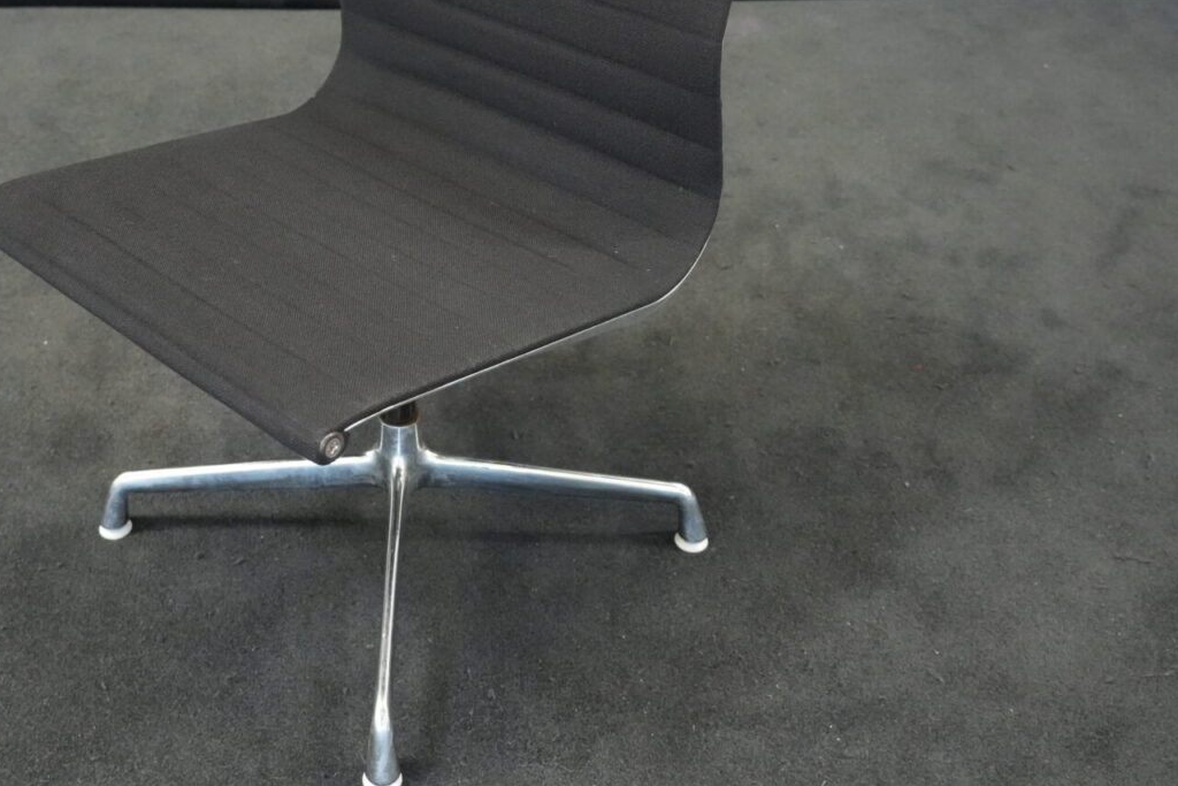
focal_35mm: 42
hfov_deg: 45.9
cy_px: 244
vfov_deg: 31.6
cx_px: 427
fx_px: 1374
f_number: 4
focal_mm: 28
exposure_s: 1/125
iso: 12800
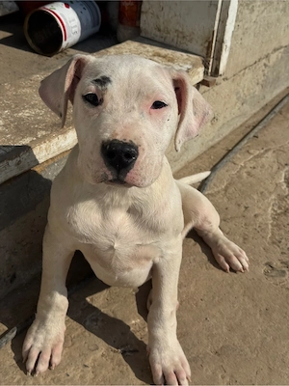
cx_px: 144
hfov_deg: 30.3
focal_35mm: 48
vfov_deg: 39.7
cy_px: 193
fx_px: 534
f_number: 1.78
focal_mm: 6.76
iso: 64
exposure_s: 1/12500
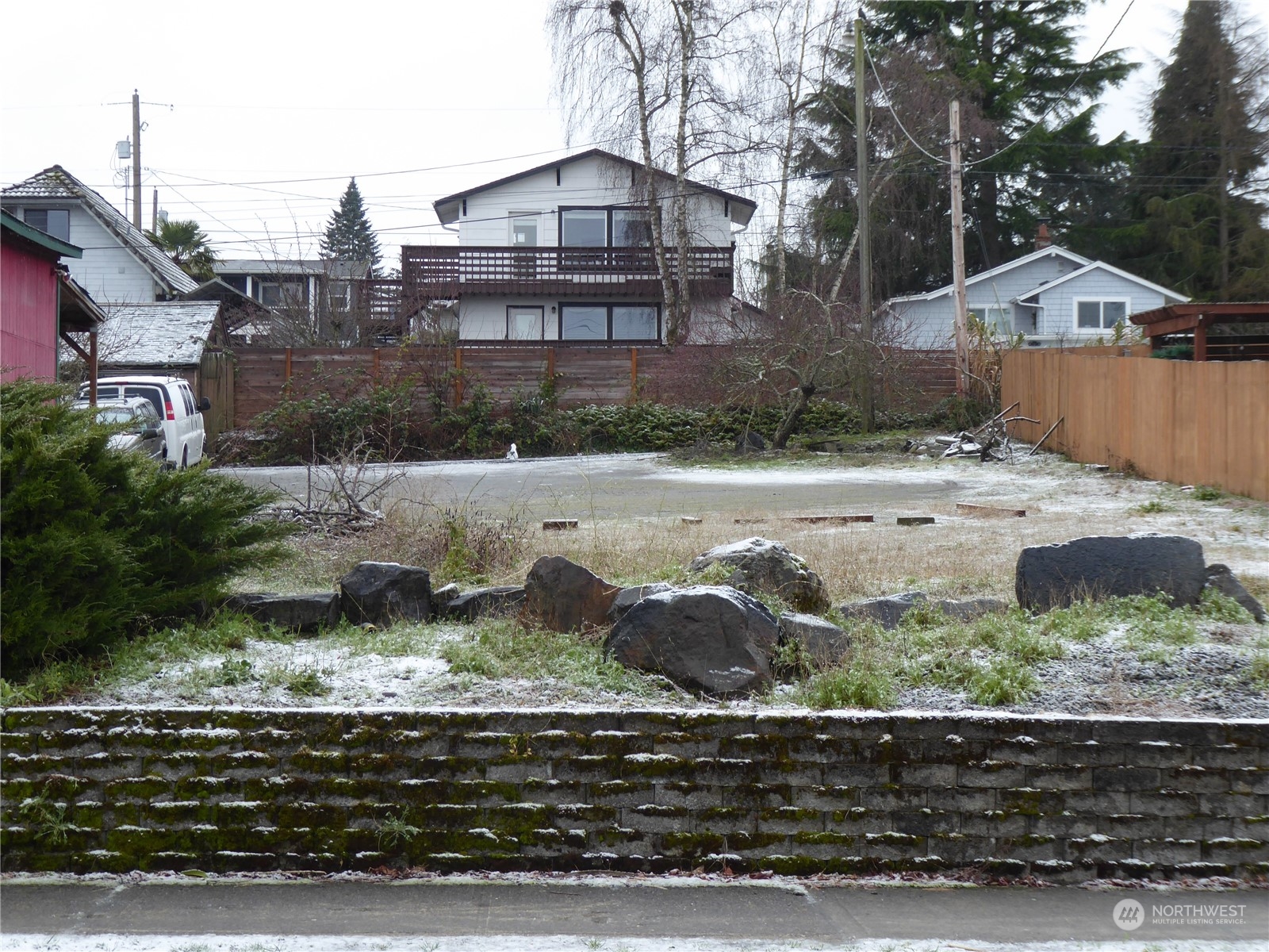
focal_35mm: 79
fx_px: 2896
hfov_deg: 24.7
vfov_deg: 18.7
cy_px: 476
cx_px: 634
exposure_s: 1/60
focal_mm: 13.2
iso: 100
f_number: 4.6
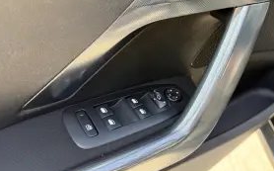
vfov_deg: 37.9
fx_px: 246
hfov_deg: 57.7
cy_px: 62
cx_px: 167
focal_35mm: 33
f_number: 1.78
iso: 80
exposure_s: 1/186
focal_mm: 6.76
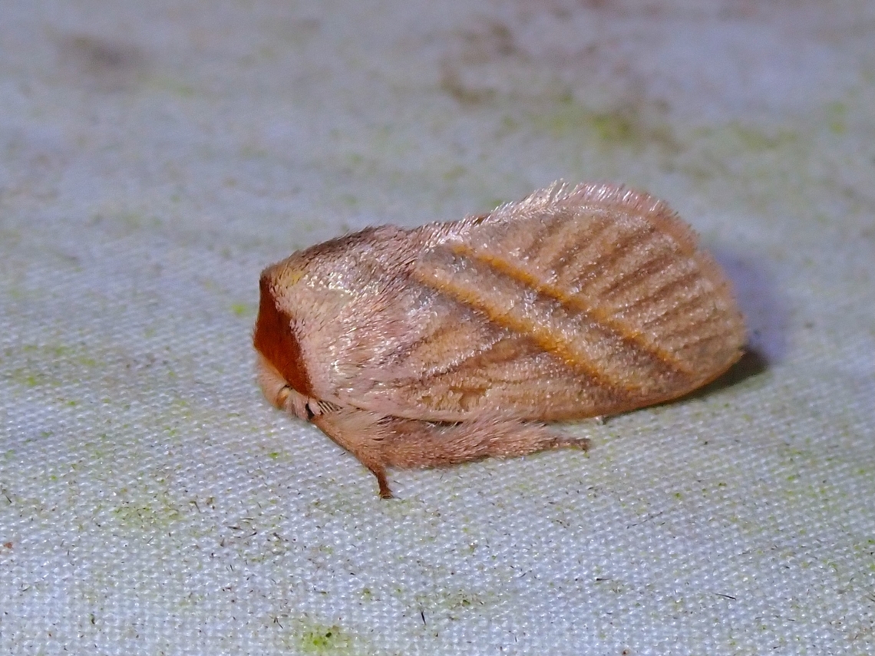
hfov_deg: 19.6
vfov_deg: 14.8
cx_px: 438
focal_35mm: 100
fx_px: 2528
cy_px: 328
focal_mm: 18
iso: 200
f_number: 6.3
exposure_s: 1/250
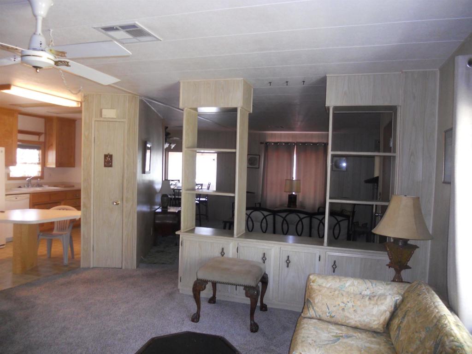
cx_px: 236
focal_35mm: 27
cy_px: 177
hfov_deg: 65.3
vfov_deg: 51.4
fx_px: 368
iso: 200
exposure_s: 1/25
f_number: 3.2
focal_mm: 4.9
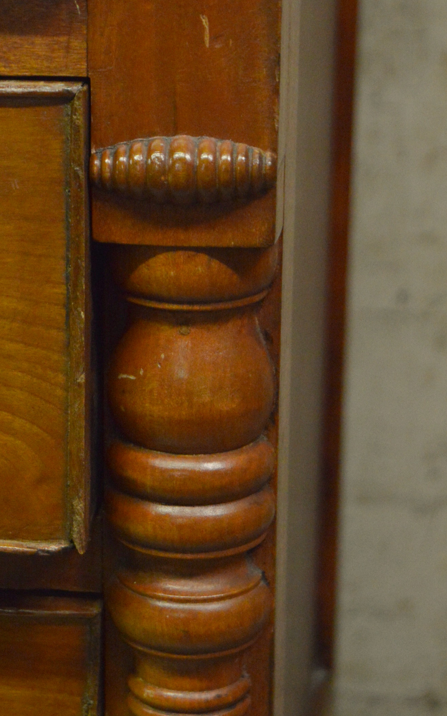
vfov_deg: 17.4
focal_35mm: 120
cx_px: 122
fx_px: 2334
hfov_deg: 10.9
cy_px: 348
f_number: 5.6
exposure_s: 1/40
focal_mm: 55
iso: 3200
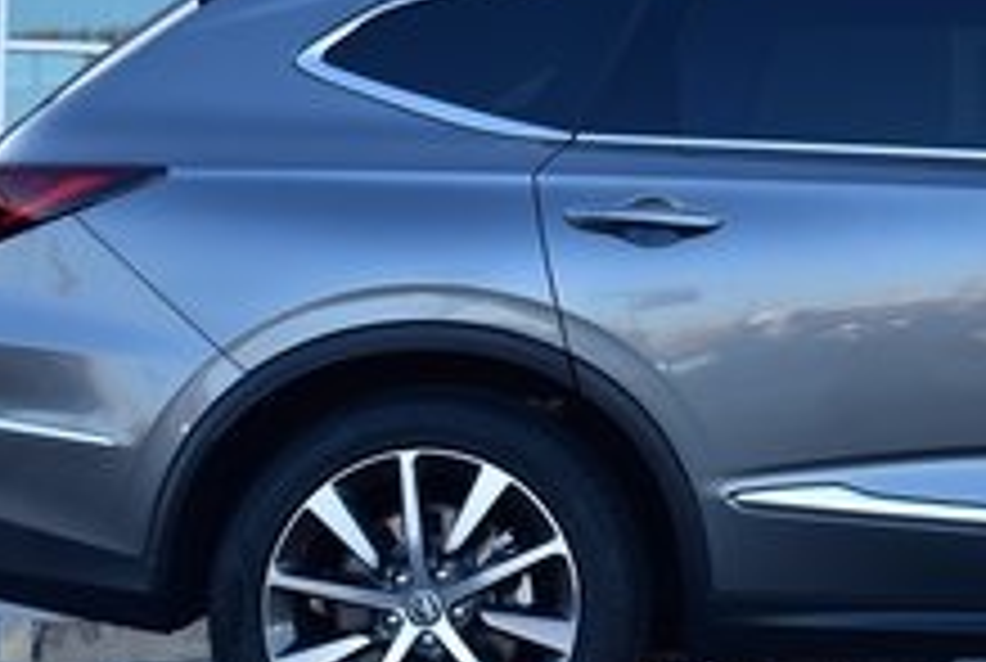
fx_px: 3004
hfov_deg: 17.8
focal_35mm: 109
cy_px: -36
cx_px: 1139
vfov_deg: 12.4
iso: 100
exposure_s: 1/125
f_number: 5.6
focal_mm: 25
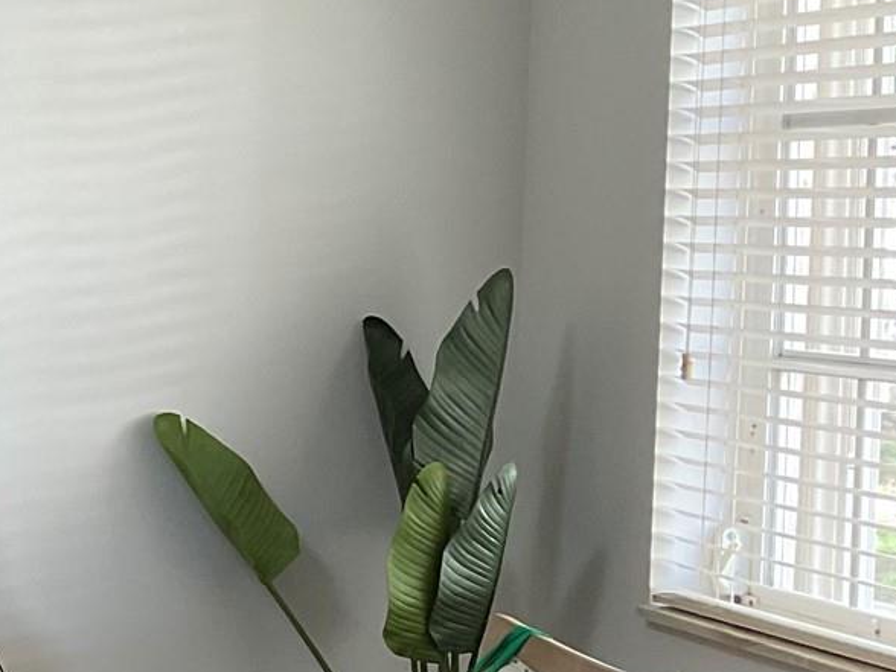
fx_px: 2614
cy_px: 414
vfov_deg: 14.6
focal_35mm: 101
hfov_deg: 17.0
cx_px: -568
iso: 40
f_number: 1.8
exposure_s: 1/60
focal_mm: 3
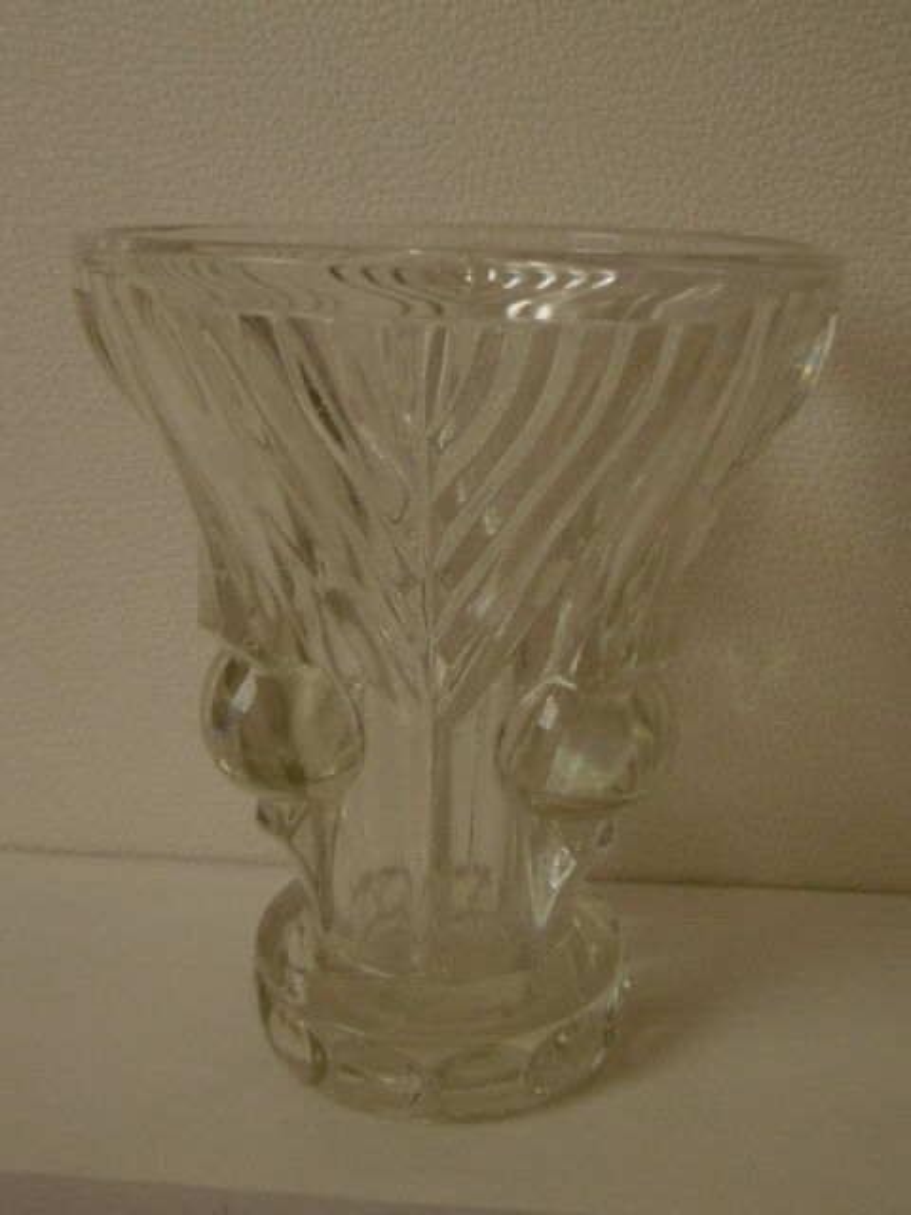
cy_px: 608
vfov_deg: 49.0
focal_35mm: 38
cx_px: 456
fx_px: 1333
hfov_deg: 37.7
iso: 400
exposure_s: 1/40
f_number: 3.7
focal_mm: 6.8
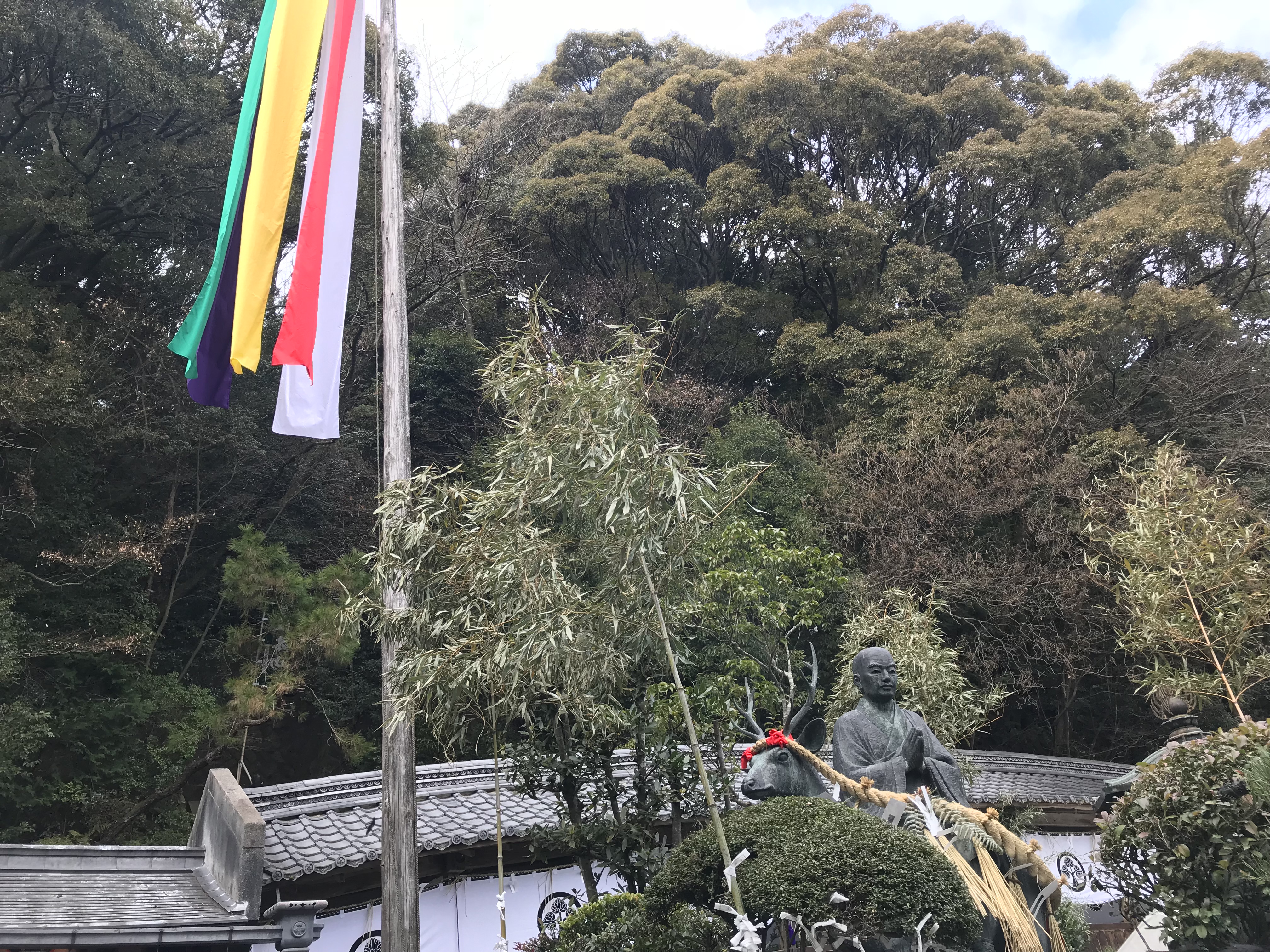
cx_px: 635
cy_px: 476
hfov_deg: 63.4
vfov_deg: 49.7
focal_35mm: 28
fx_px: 1027
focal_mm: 3.99
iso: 20
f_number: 1.8
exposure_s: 1/184
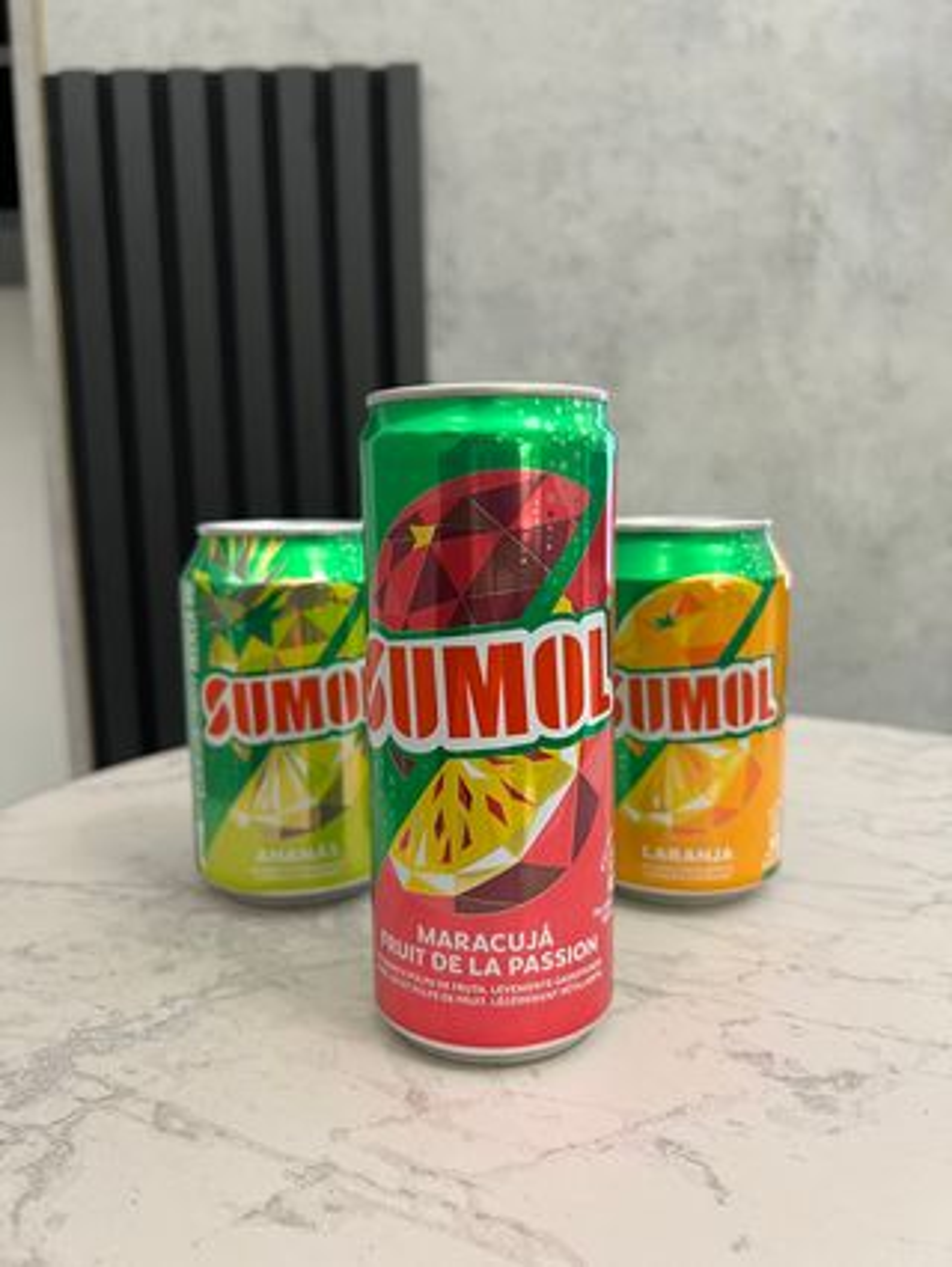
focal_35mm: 26
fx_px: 952
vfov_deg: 67.3
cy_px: 634
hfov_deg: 53.1
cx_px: 476
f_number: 1.5
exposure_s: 1/50
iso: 125
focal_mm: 5.7
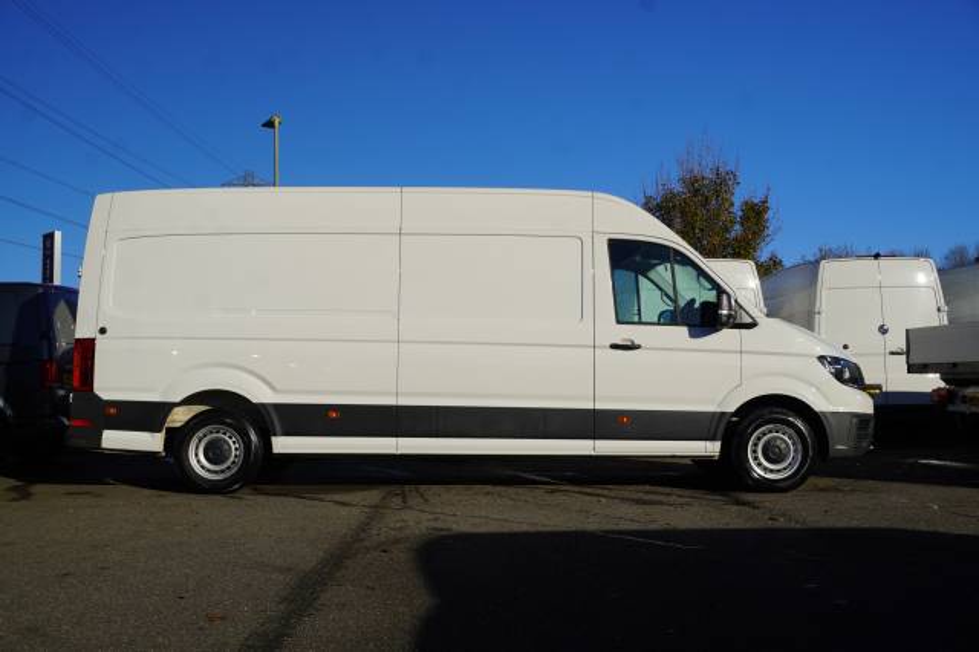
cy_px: 326
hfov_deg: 51.3
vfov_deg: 35.5
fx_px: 1019
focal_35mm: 38
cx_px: 490
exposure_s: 1/200
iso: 100
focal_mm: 25
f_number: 11
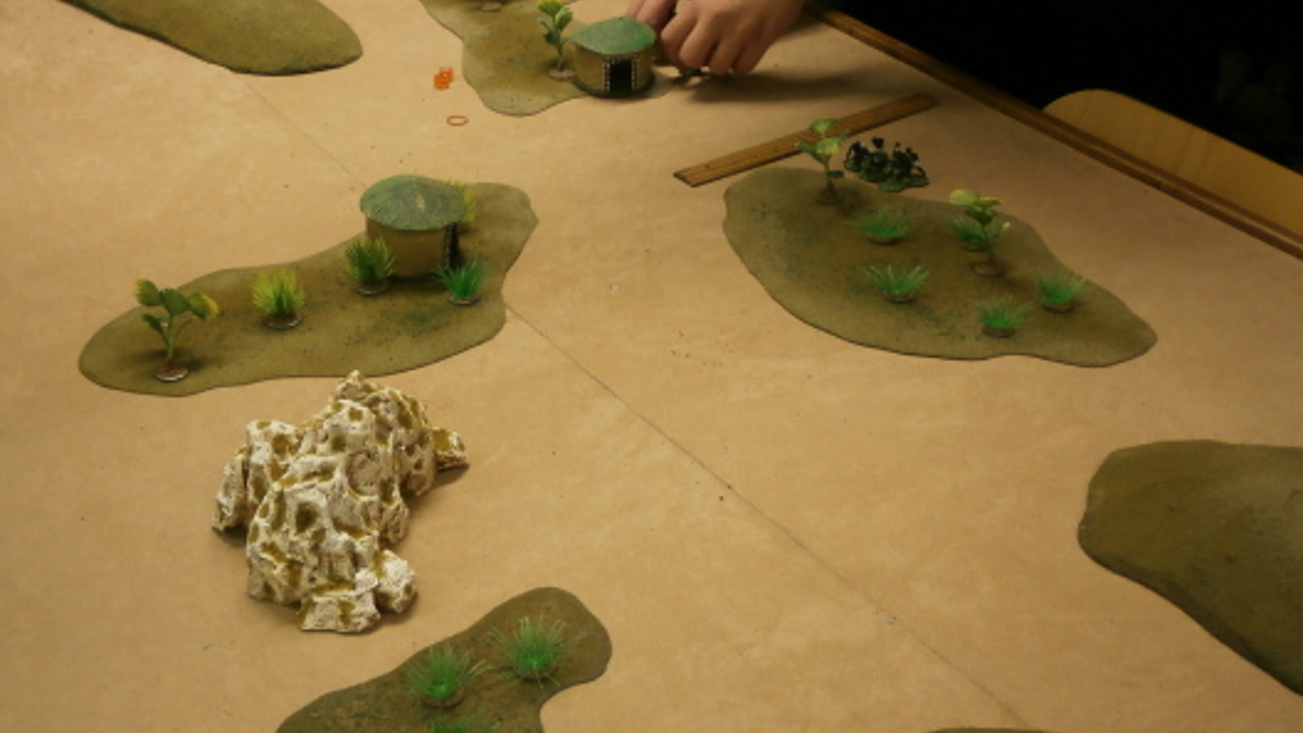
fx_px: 1797
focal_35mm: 52
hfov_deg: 39.9
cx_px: 659
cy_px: 424
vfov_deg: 23.0
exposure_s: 1/40
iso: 200
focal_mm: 8.3
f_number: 3.4
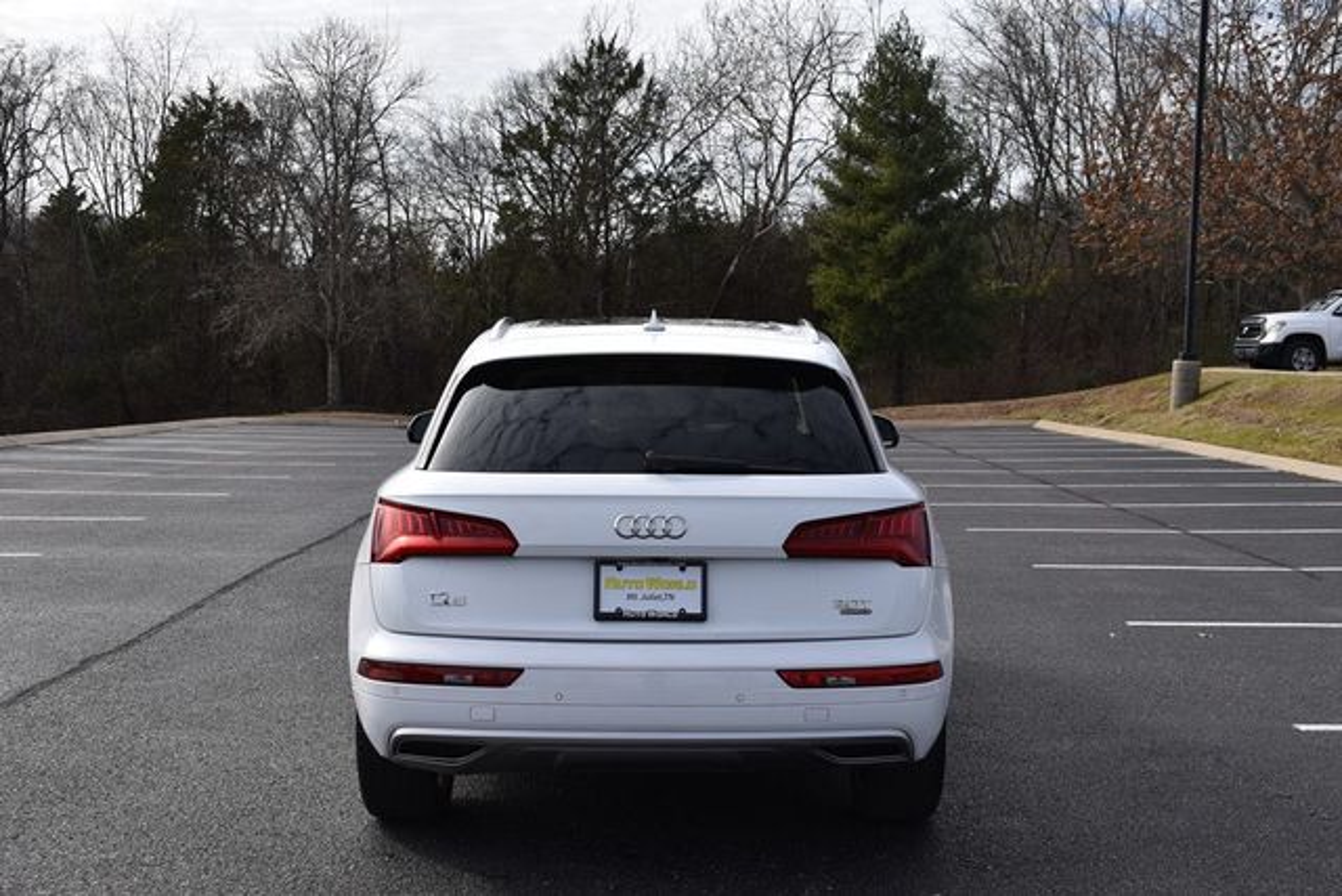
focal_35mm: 45
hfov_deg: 43.6
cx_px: 671
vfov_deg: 29.9
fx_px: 1678
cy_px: 448
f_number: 9
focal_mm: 30
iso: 100
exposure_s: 1/320
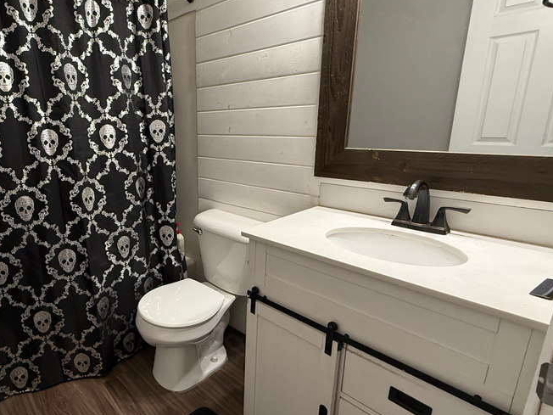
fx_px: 351
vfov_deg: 61.1
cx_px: 154
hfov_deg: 72.3
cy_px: 214
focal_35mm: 22
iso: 320
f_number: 2.2
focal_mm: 2.22
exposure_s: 1/60
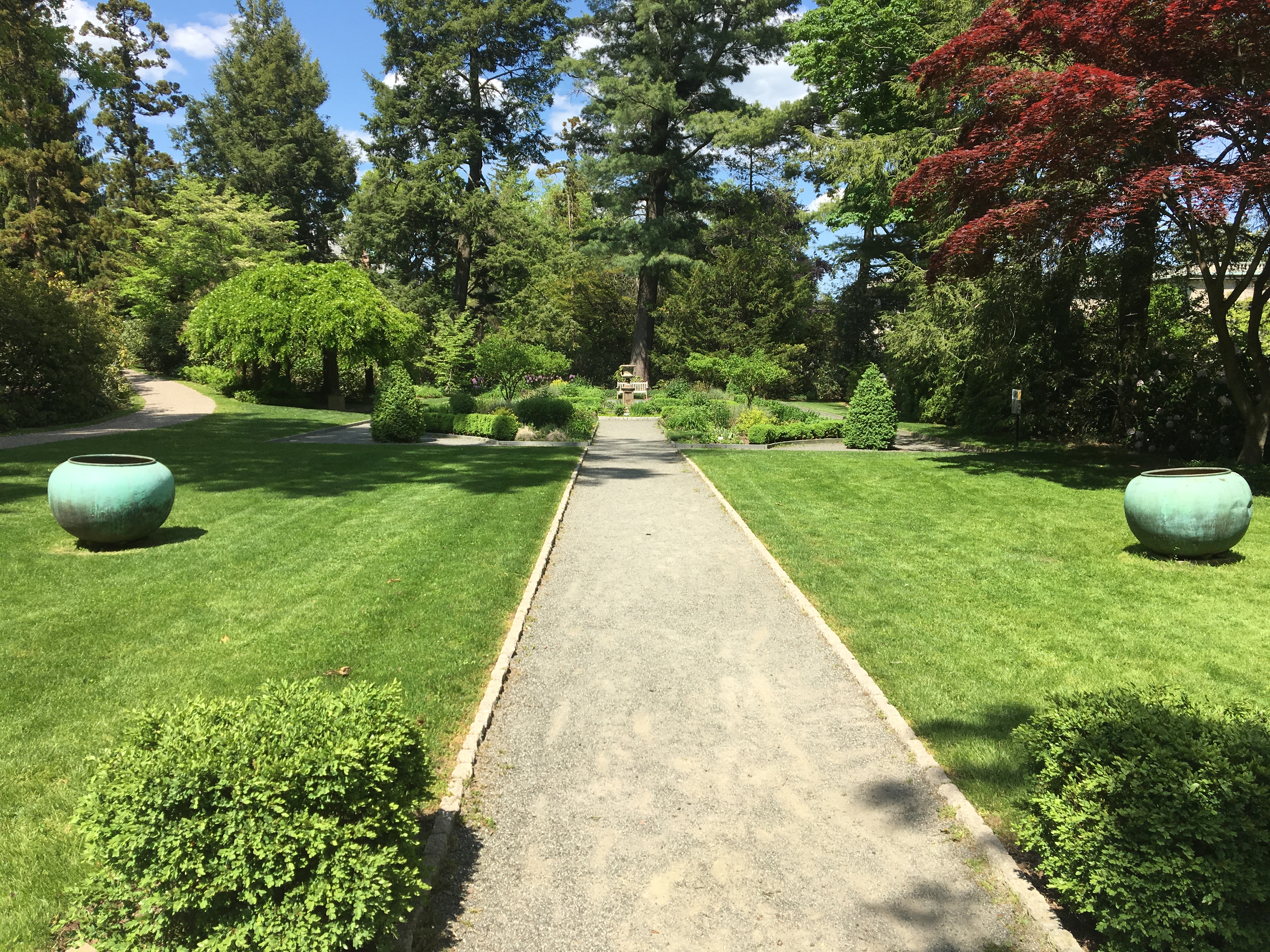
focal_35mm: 29
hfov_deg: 61.7
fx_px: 1064
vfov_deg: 48.2
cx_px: 635
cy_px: 476
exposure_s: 1/1261
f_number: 2.2
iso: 25
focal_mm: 4.15
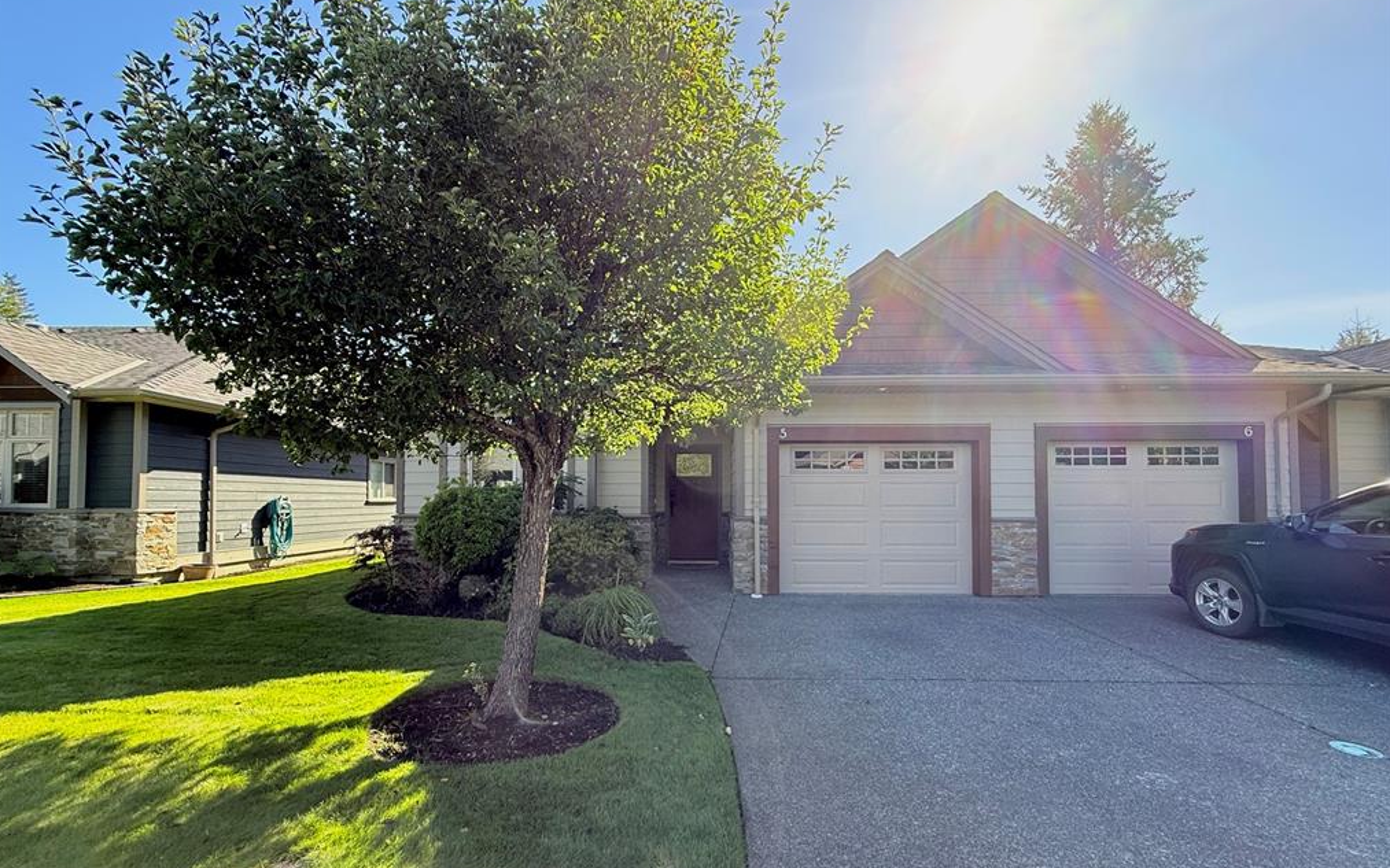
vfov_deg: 74.5
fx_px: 568
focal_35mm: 15
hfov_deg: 101.5
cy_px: 484
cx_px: 693
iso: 64
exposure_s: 1/403
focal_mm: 2.22
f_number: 2.2
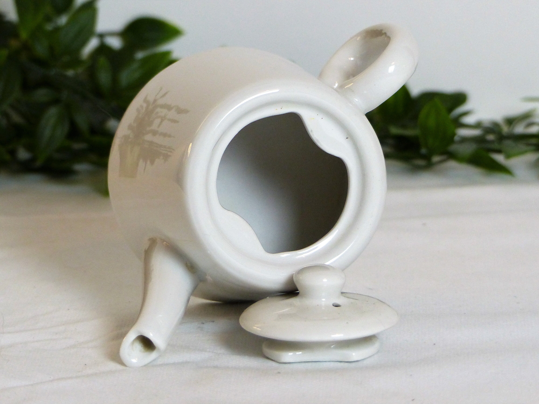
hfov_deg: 8.8
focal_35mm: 225
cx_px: 270
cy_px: 202
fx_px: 3503
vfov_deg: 6.6
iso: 400
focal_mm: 36.7
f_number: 2.8
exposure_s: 1/80
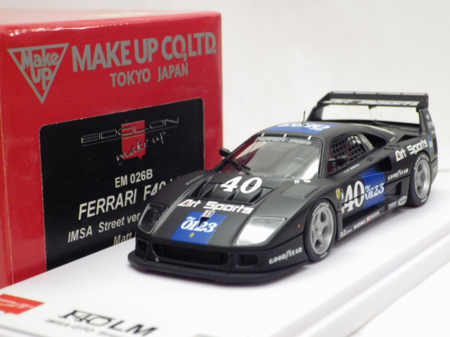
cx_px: 225
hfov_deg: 27.4
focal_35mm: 71
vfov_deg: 20.7
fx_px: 923
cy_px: 168
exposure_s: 1/45
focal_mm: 12.8
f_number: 4.2
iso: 800
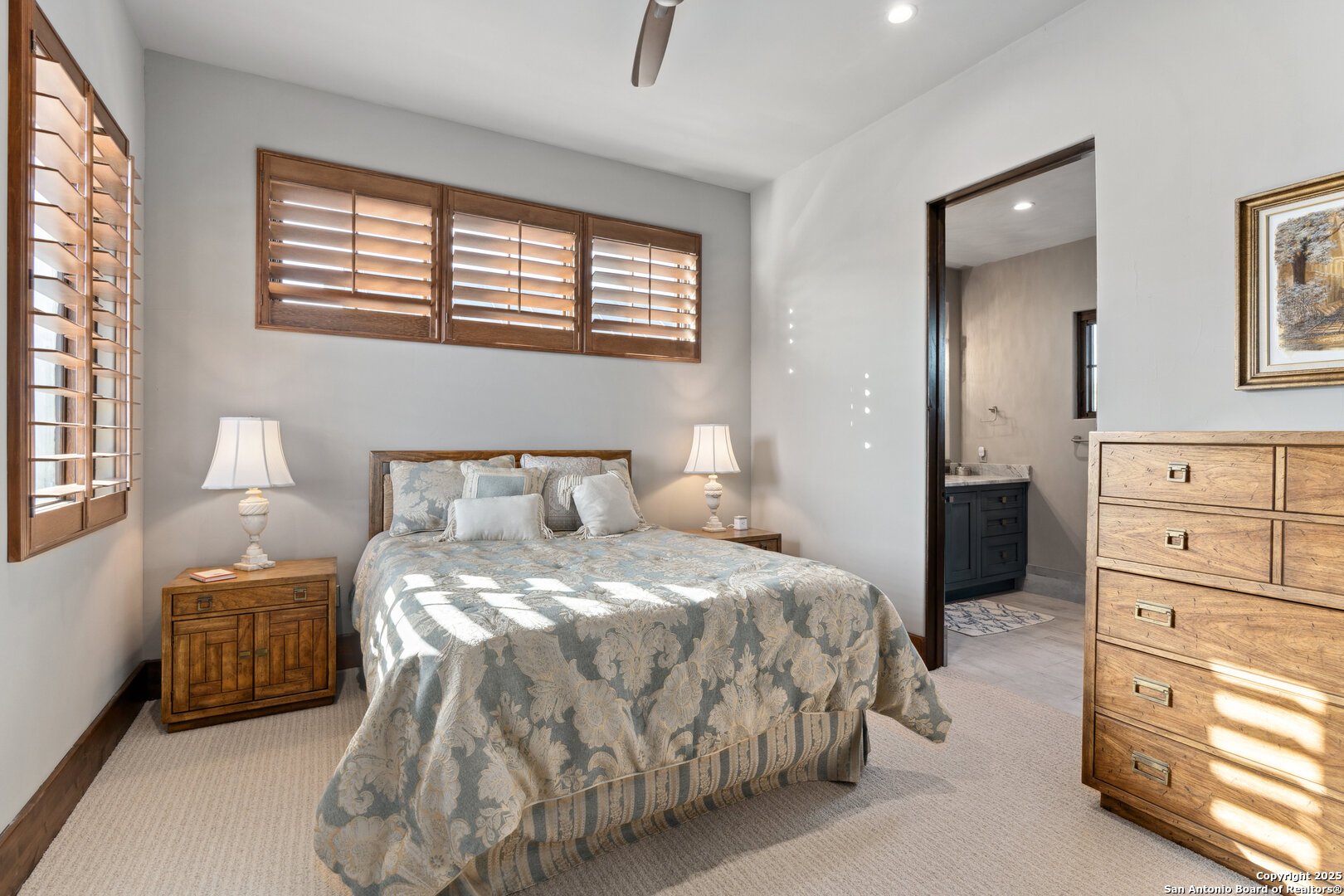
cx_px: 672
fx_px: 597
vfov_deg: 73.7
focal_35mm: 16
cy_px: 448
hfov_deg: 96.7
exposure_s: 1/15
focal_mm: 16
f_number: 7.1
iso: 320
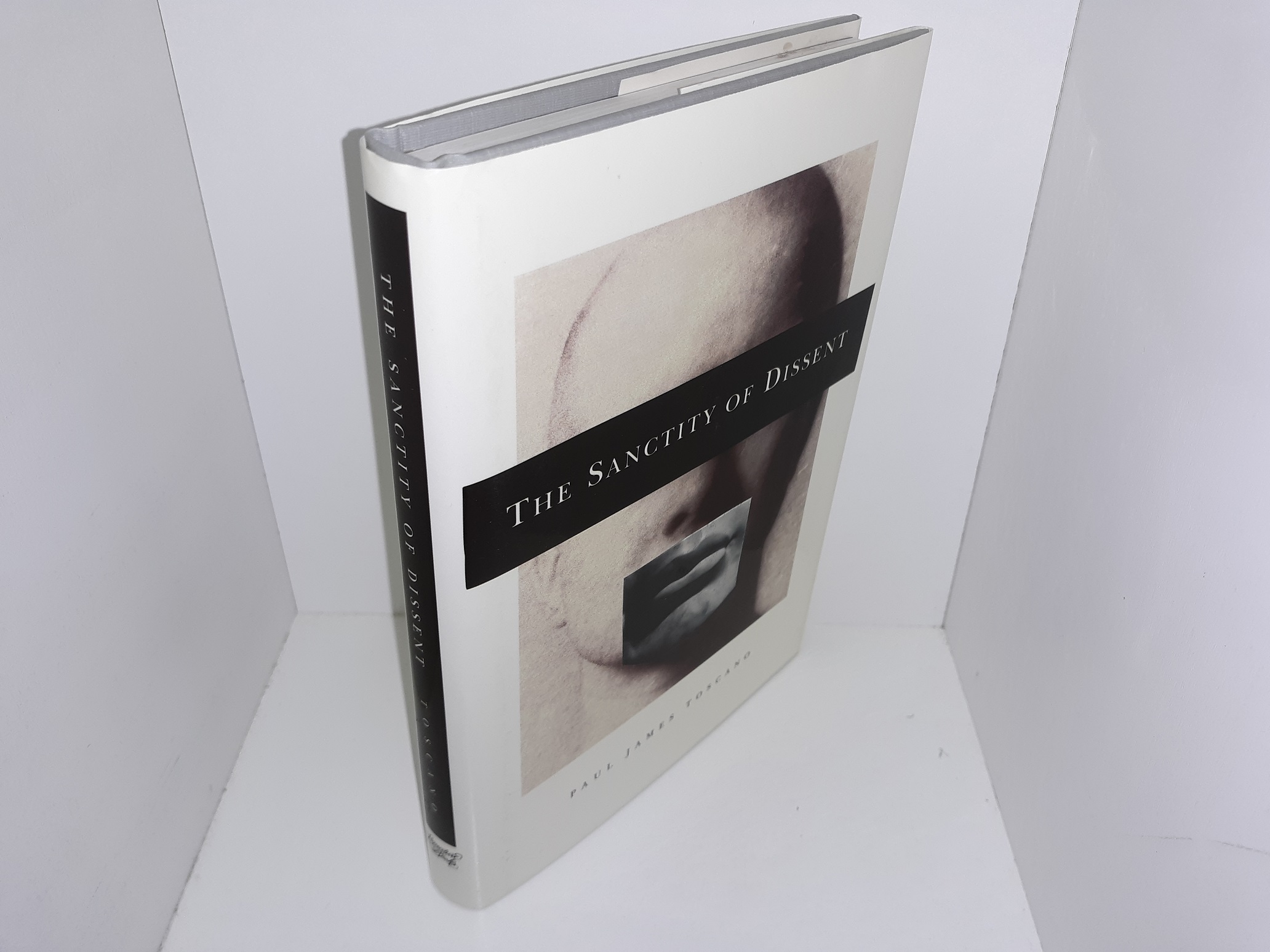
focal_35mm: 28
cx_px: 635
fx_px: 1027
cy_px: 476
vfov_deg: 49.7
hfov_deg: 63.4
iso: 40
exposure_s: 1/174
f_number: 1.7
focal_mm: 3.7
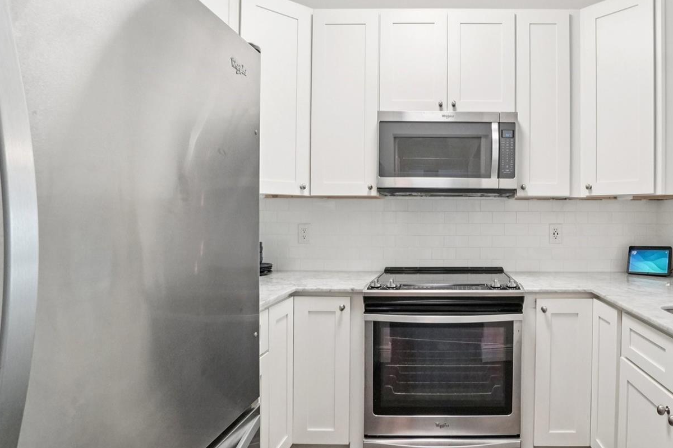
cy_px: 221
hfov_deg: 82.9
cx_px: 407
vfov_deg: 61.9
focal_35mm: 20
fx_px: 374
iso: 1000
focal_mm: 10
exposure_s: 1/30
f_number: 8
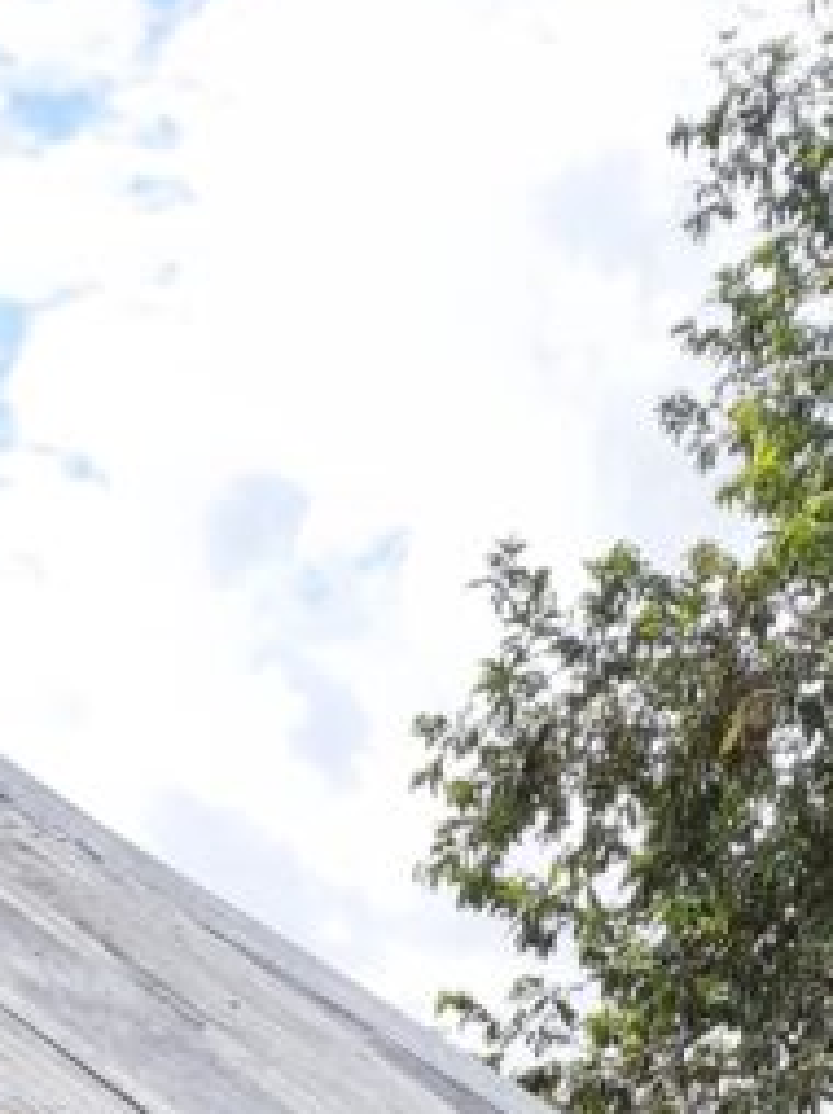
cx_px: 70
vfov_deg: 15.3
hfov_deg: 13.9
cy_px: 2184
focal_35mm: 105
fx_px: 3375
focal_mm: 4.75
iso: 50
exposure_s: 1/2520
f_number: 1.7
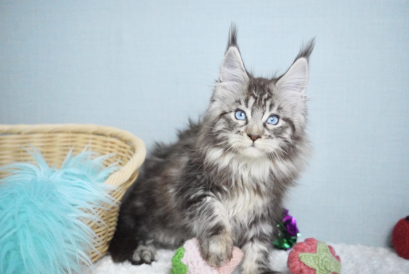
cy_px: 137
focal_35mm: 35
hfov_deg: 54.4
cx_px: 204
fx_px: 398
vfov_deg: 37.9
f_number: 5
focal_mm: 35
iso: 32000
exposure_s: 1/4000
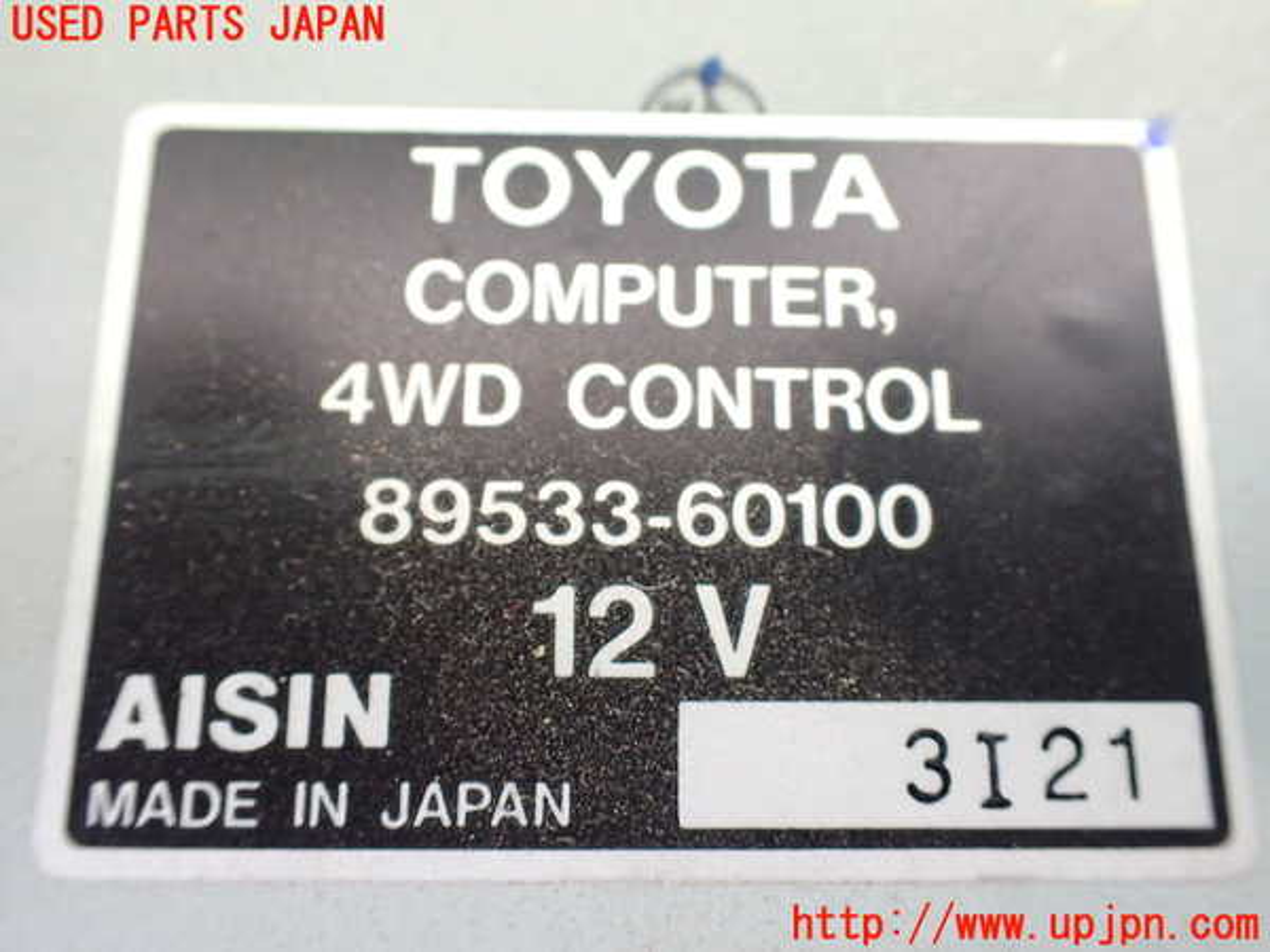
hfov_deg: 60.0
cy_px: 476
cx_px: 635
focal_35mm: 30
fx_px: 1101
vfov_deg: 46.8
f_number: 2.3
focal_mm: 5.4
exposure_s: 1/125
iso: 640
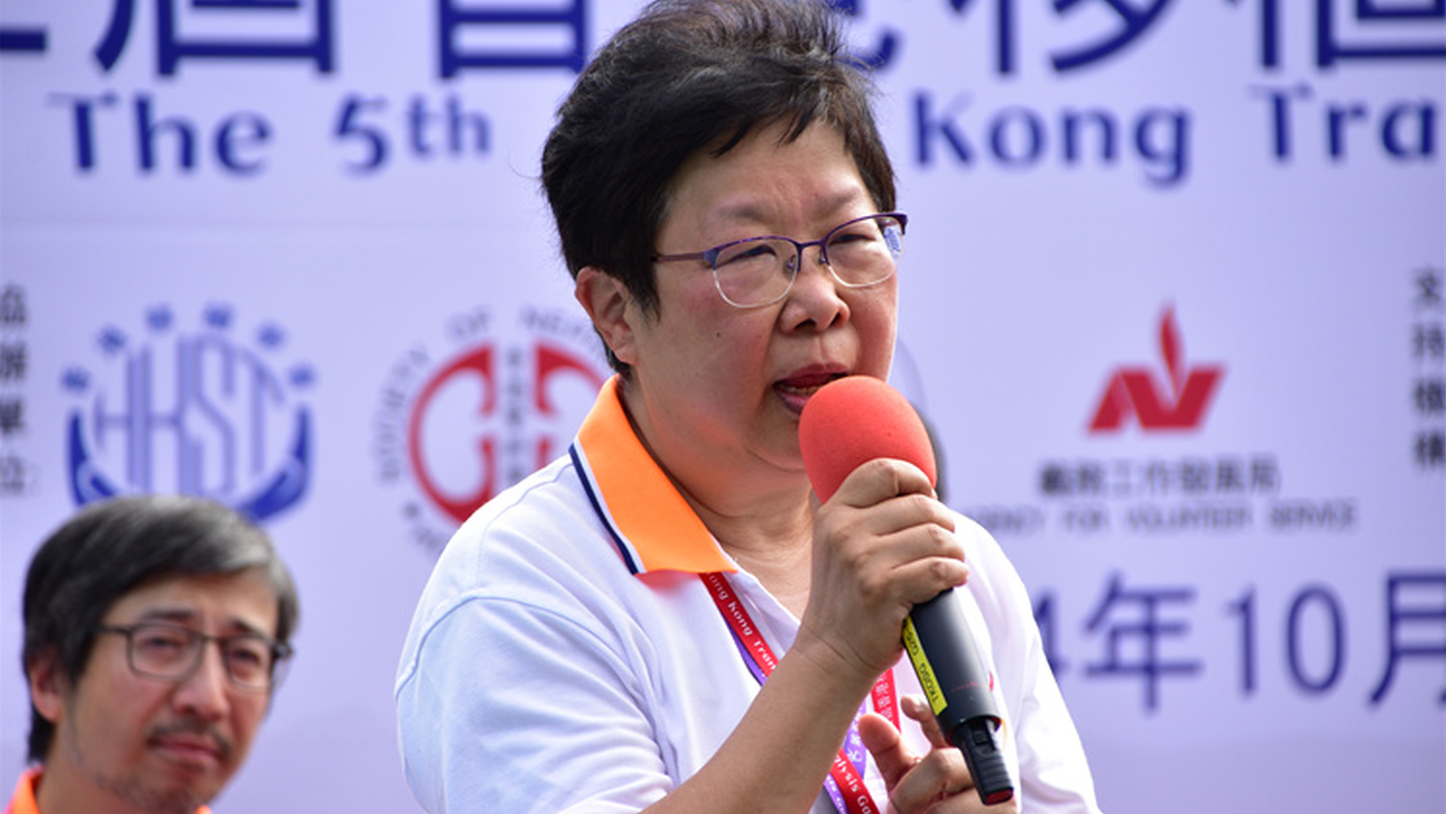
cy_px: 363
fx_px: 12693
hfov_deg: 6.5
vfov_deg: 3.7
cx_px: 723
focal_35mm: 331
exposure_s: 1/500
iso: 400
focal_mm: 210
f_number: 6.3
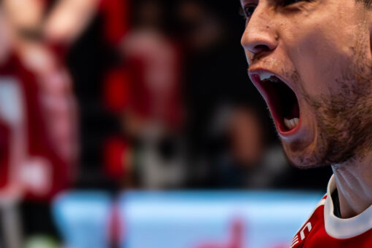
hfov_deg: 2.9
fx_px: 7297
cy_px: 342
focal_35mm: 706
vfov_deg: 1.9
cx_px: 350
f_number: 5
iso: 8000
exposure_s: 1/1250
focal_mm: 141
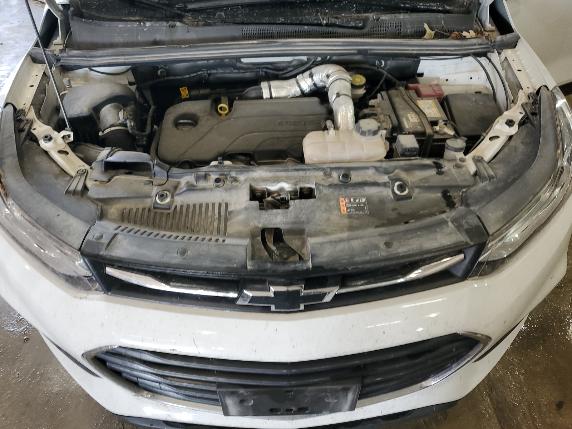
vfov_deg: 53.1
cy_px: 214
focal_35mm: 26
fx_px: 430
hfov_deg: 67.3
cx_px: 286
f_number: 1.5
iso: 60
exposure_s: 1/60.2
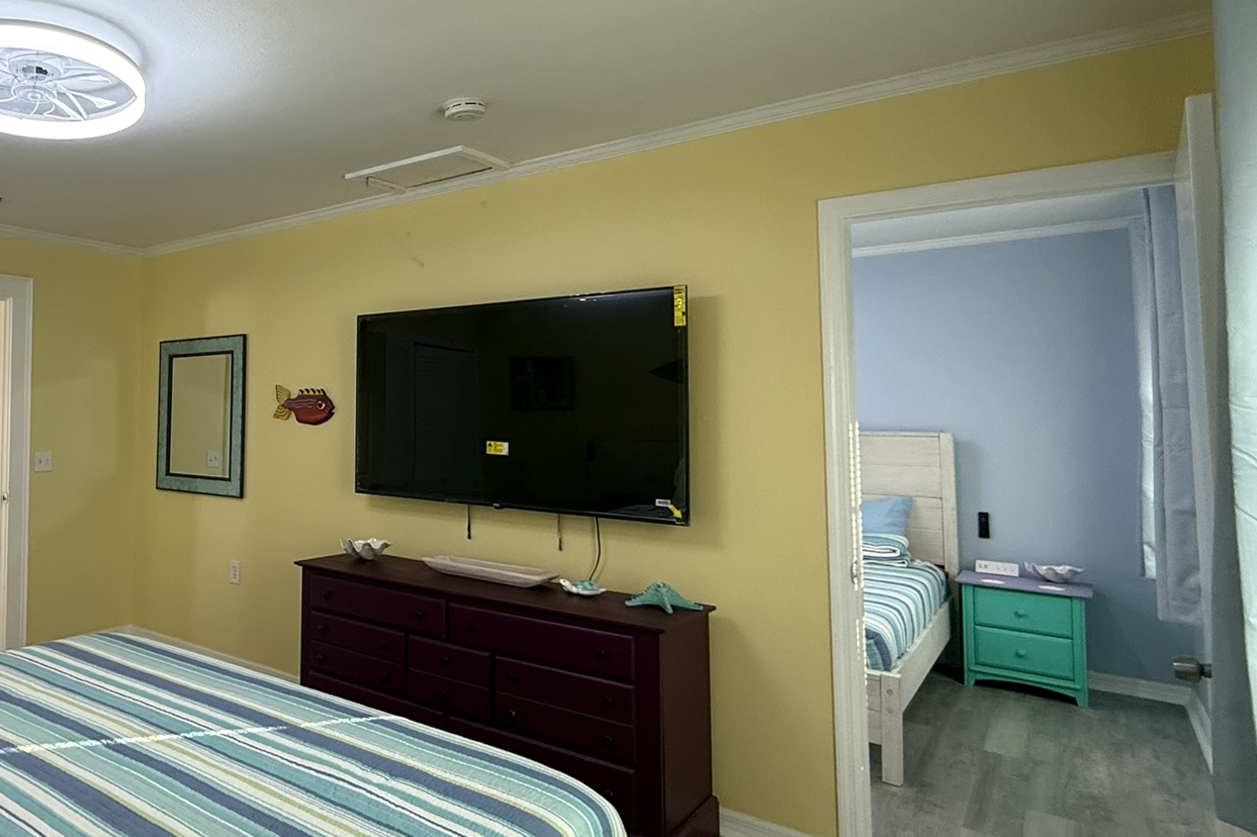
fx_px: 838
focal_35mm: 24
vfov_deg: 53.0
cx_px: 264
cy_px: 368
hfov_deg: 67.3
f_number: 2.2
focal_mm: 2.22
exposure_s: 1/120
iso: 160
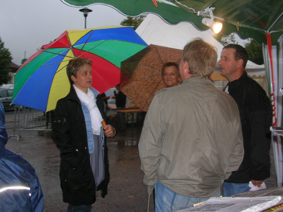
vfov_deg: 38.7
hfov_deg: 50.1
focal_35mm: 37
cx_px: 142
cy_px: 106
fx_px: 302
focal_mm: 6.2
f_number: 2.9
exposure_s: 1/60.1
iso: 80
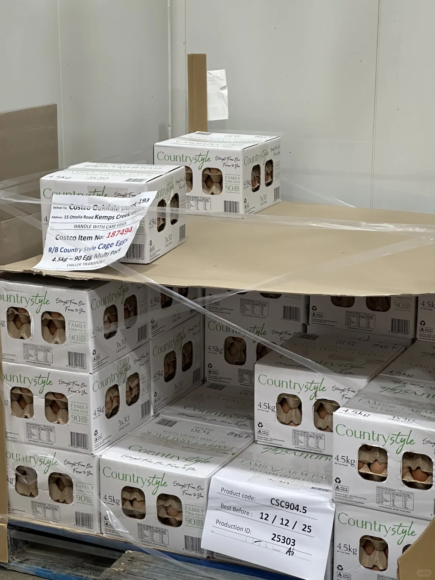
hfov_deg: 19.1
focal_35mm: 77
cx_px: 218
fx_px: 1290
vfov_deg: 25.3
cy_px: 290
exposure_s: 1/68
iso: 250
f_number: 2.8
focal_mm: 9
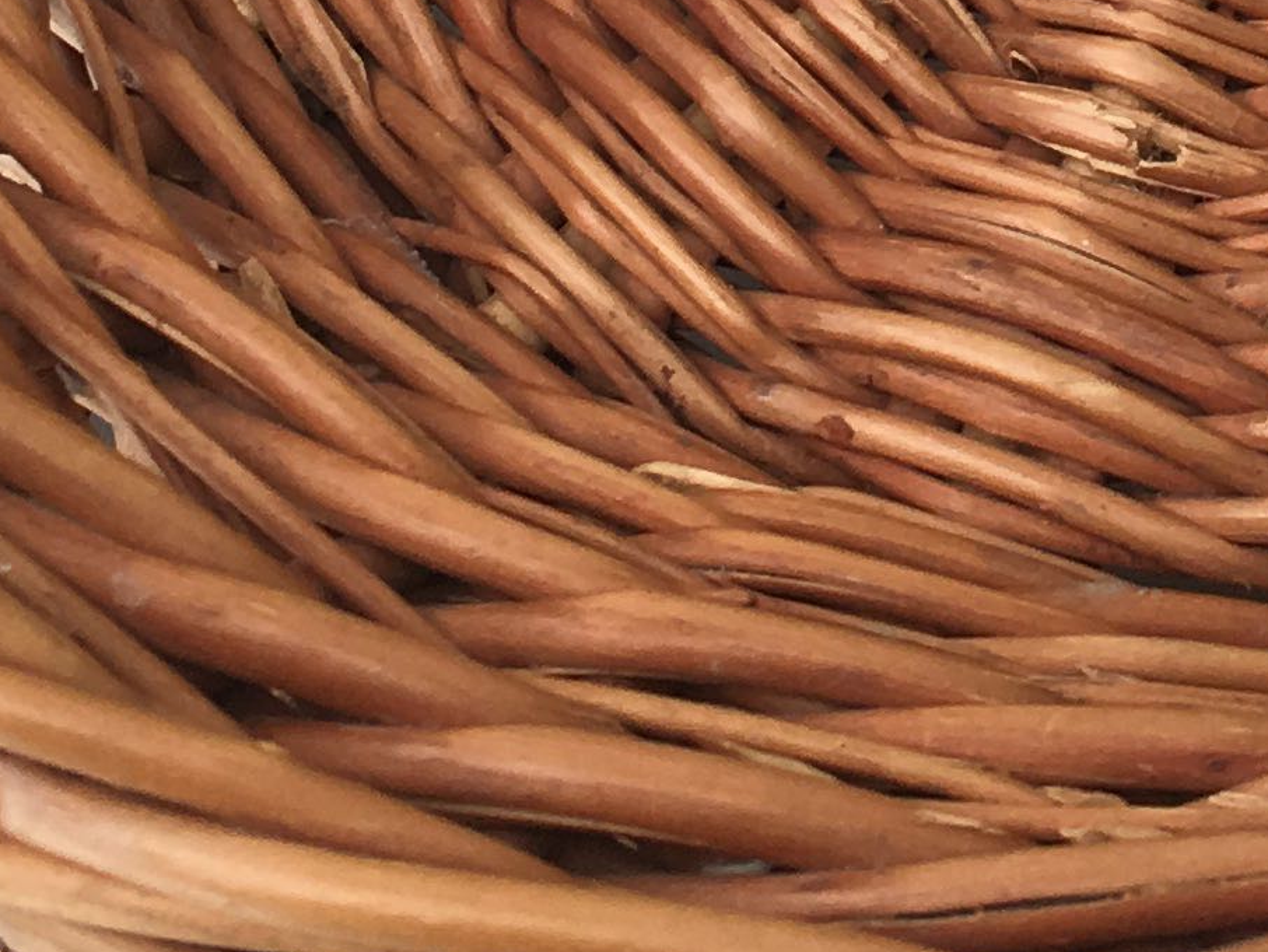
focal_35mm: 129
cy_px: -757
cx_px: 1254
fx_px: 4727
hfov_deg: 15.0
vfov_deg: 10.8
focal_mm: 4.15
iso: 25
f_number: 2.2
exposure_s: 1/243
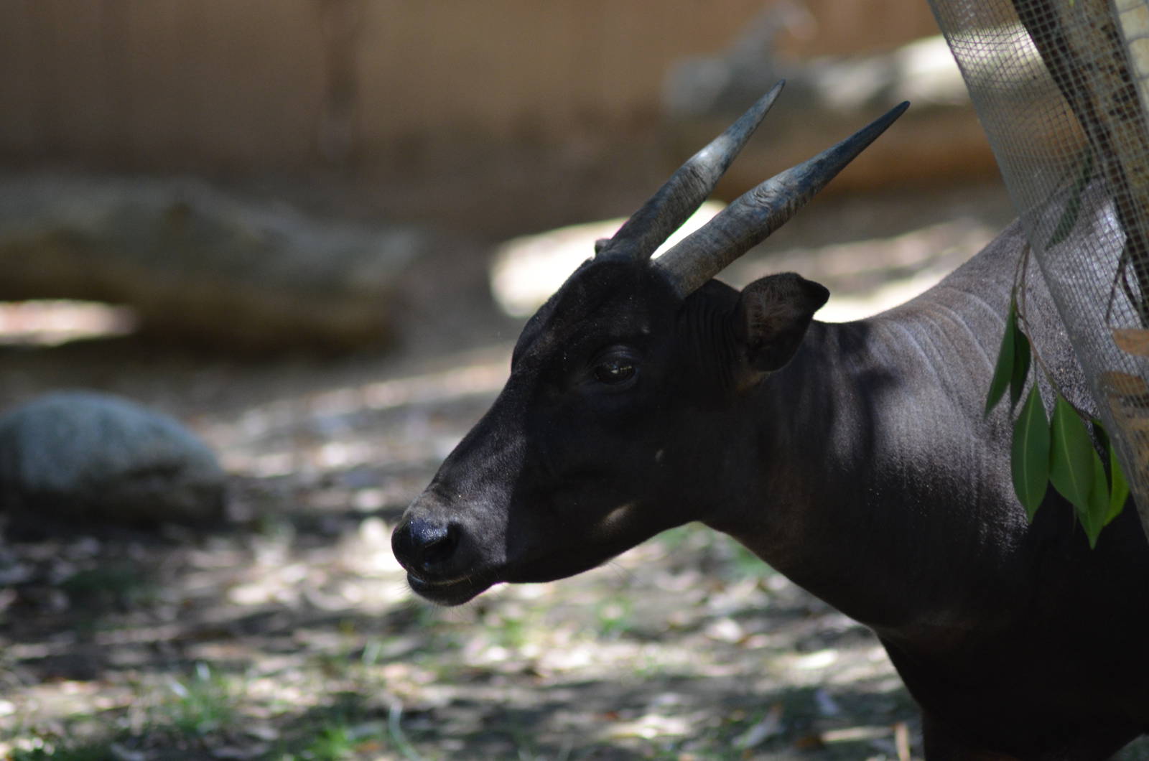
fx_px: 11467
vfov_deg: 3.8
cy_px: 380
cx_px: 574
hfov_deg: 5.7
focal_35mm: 360
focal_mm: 240
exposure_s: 1/500
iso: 1000
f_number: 5
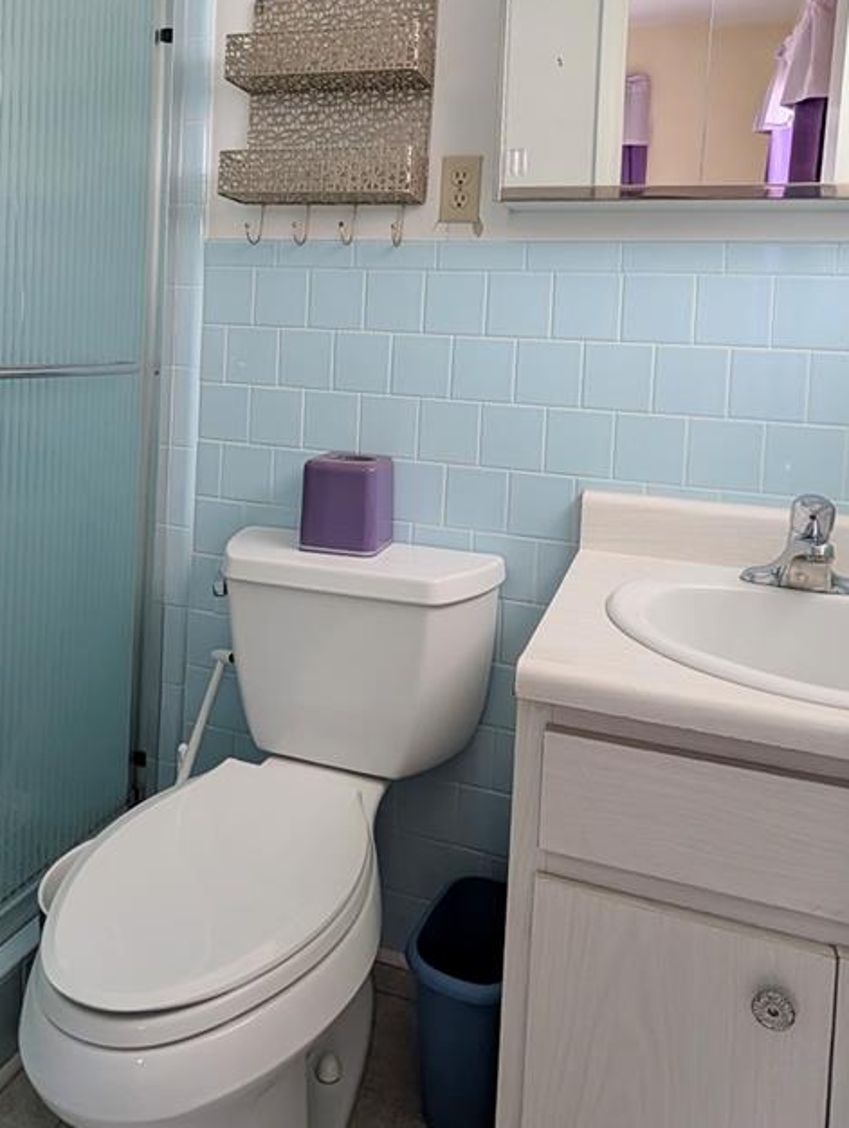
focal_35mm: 23
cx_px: 397
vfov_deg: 71.7
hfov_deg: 58.9
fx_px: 751
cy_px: 378
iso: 74
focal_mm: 2.02
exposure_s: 1/101
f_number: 1.7
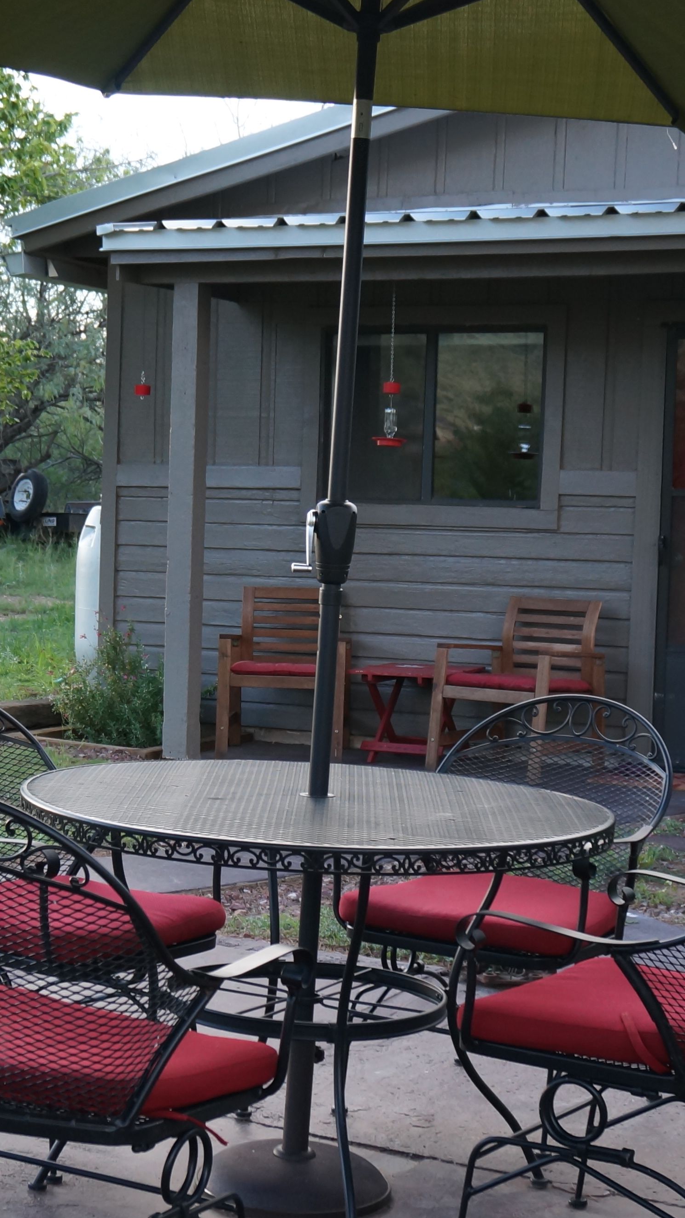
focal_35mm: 70
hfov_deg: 17.2
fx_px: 2261
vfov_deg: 30.1
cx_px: 276
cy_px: 714
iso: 400
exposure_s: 1/160
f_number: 4.5
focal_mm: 24
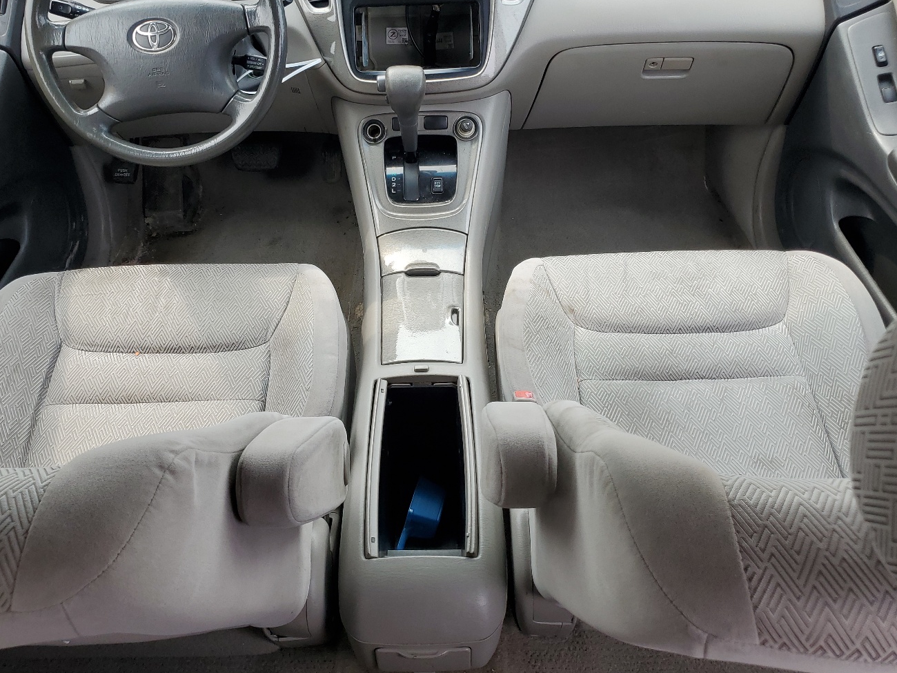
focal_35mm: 32
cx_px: 425
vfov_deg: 44.1
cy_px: 296
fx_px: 829
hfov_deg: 56.8
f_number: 1.5
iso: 50
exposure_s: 1/303
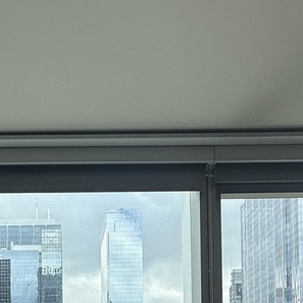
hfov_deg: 36.3
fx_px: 446
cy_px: 399
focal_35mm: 45
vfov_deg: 29.7
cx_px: 61
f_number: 2.2
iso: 50
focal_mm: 2.22
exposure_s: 1/455
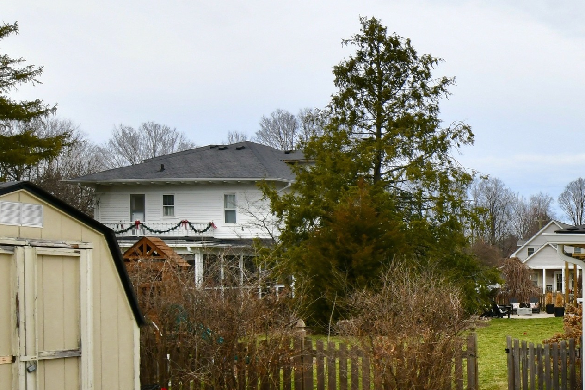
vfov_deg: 37.7
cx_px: 508
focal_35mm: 34
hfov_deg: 50.5
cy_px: 304
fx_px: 552
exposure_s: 1/400
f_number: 10
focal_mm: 14
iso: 400
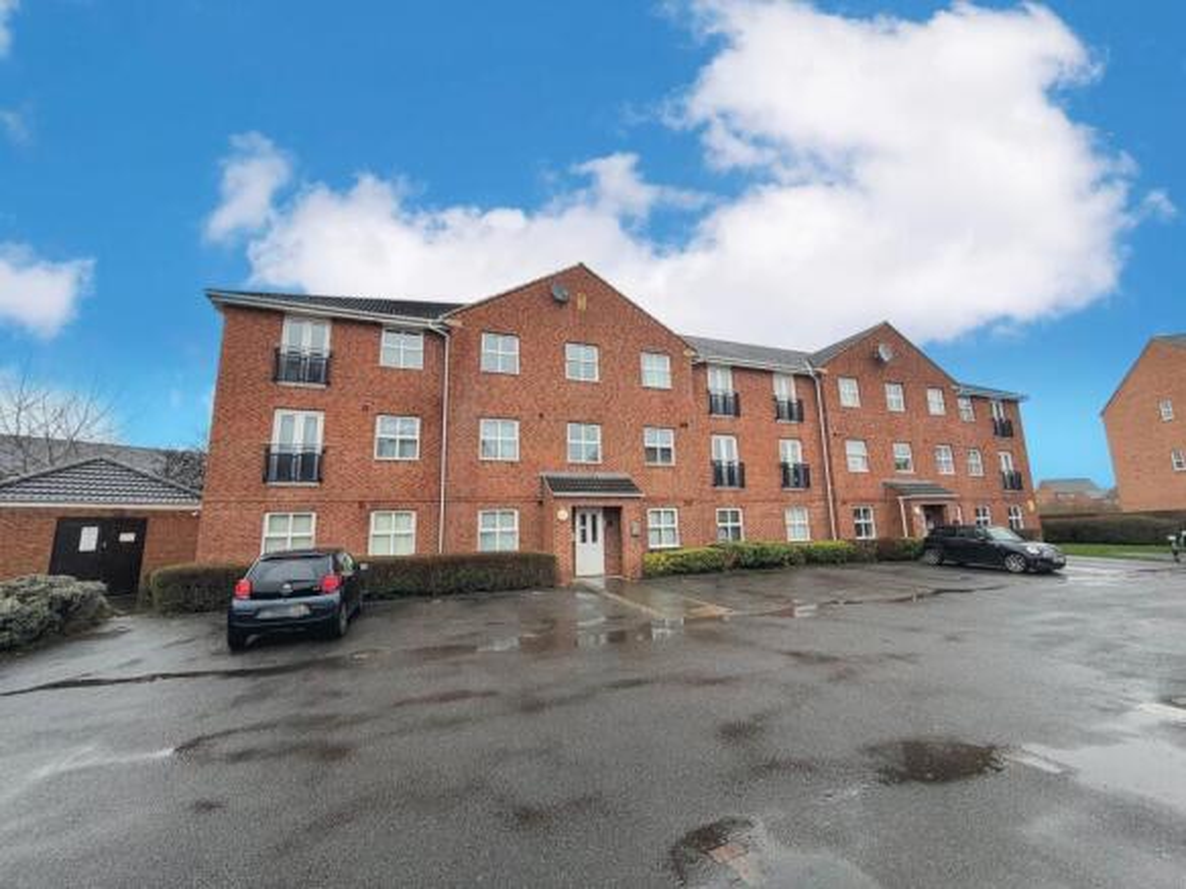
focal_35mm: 14
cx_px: 593
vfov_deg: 85.7
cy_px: 444
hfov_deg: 102.1
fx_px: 480
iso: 40
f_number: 2.2
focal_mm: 2.22
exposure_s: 1/138
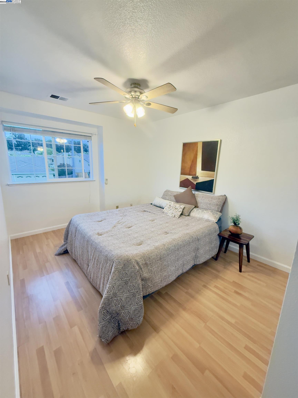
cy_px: 199
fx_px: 161
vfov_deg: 102.1
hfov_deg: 85.7
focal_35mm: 14
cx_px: 149
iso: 640
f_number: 2.2
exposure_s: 1/120
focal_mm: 2.22
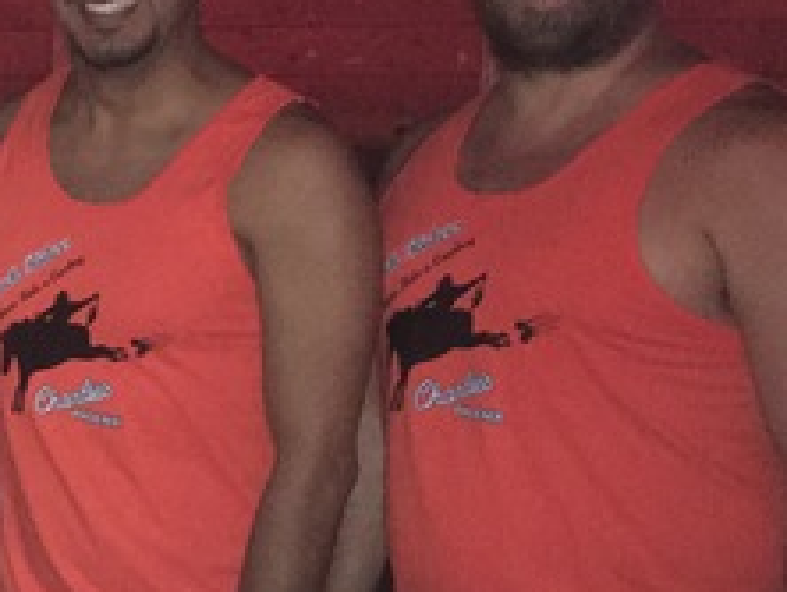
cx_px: -376
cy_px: 425
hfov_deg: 18.6
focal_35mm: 94
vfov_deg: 15.7
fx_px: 2139
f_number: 2.2
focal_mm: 4.15
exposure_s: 1/16
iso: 400
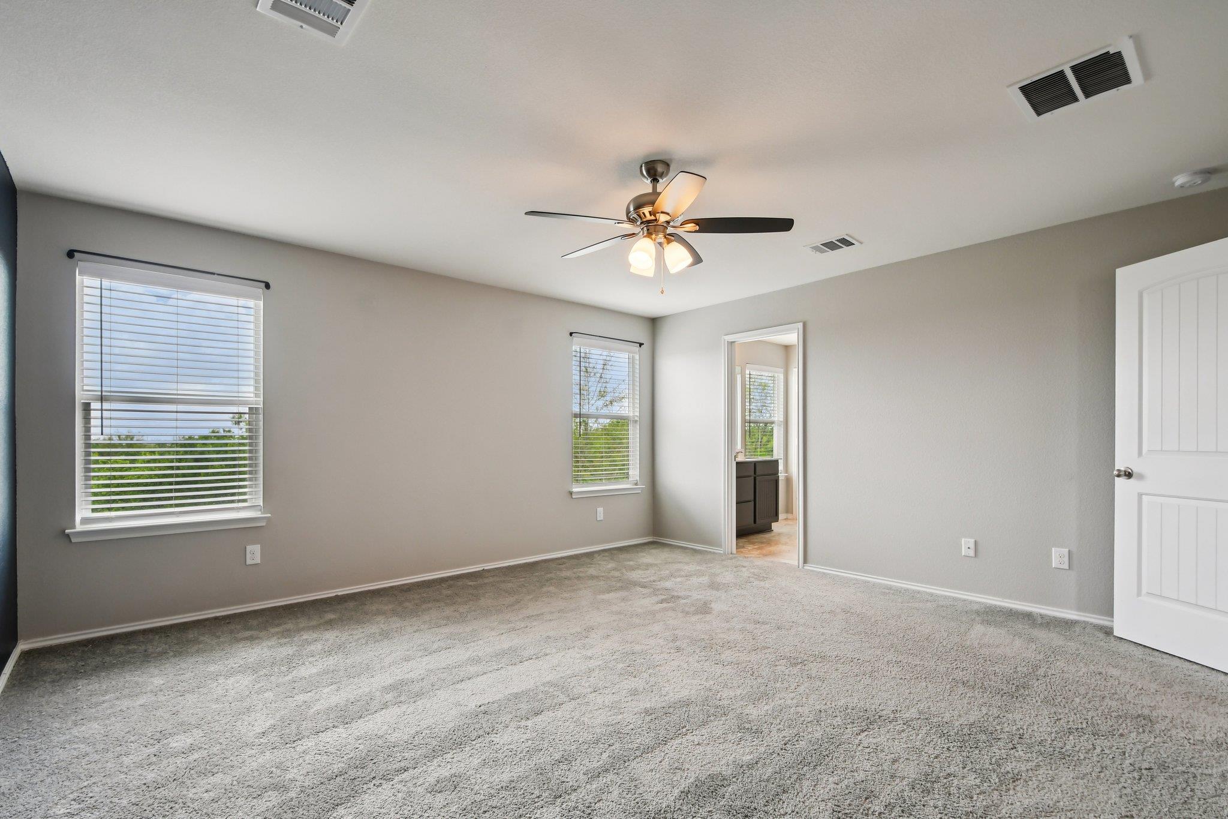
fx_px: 512
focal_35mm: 15
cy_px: 410
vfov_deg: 77.3
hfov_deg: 100.4
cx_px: 614
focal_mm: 10
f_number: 8
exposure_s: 1/125
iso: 400
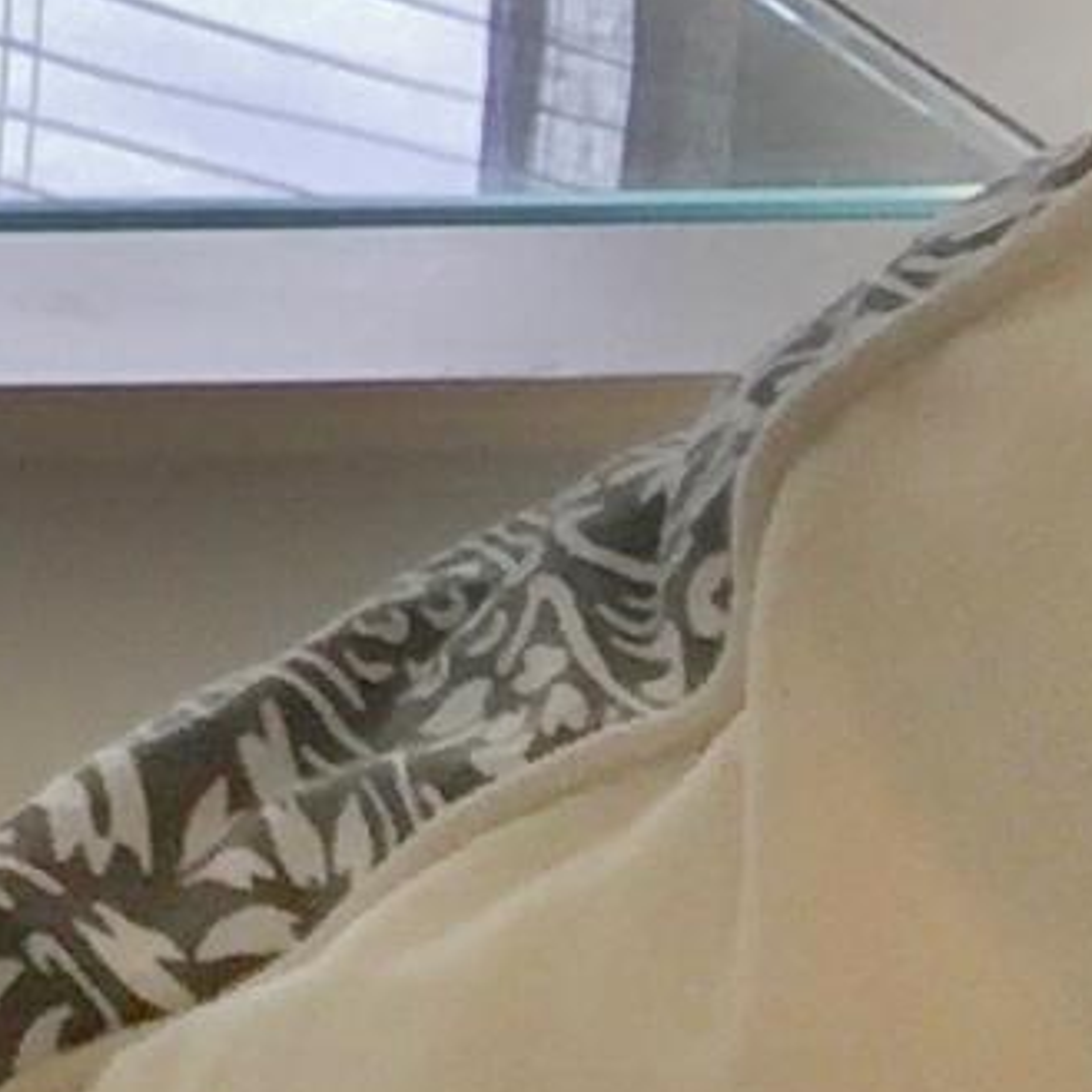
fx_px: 8352
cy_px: -2035
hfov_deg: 6.4
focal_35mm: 234
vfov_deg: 6.8
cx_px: -2914
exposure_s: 1/120
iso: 32
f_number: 2.2
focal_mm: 4.15
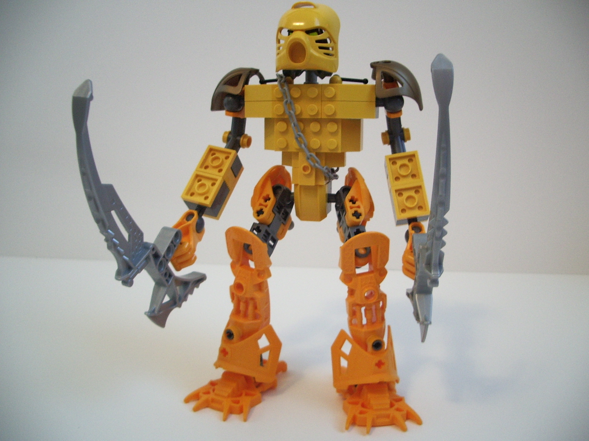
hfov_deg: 52.6
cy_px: 220
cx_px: 294
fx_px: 596
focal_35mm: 35
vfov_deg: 40.7
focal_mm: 5.8
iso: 200
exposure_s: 1/15
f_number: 2.6
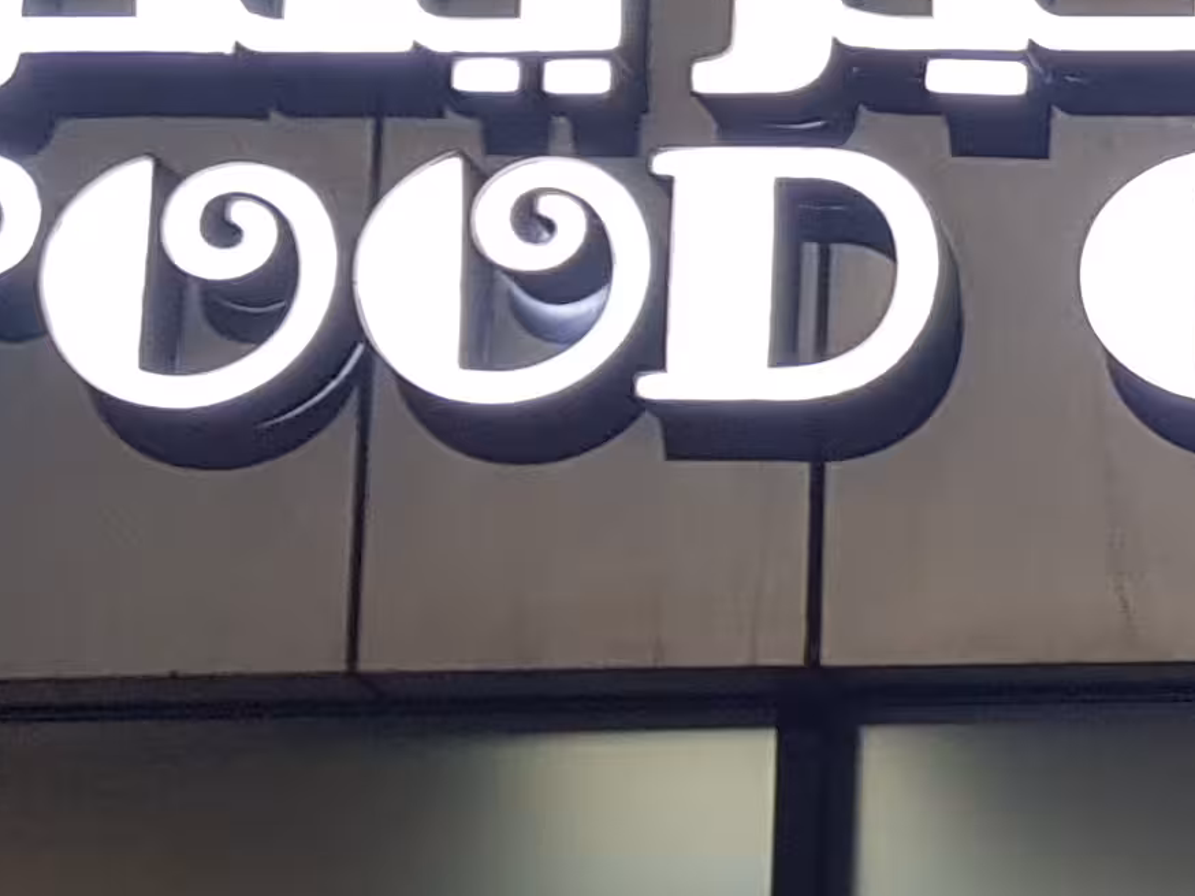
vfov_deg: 12.1
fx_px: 4141
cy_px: 1085
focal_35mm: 120
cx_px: 2330
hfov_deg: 14.0
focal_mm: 4.3
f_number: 1.7
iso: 80
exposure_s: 1/50
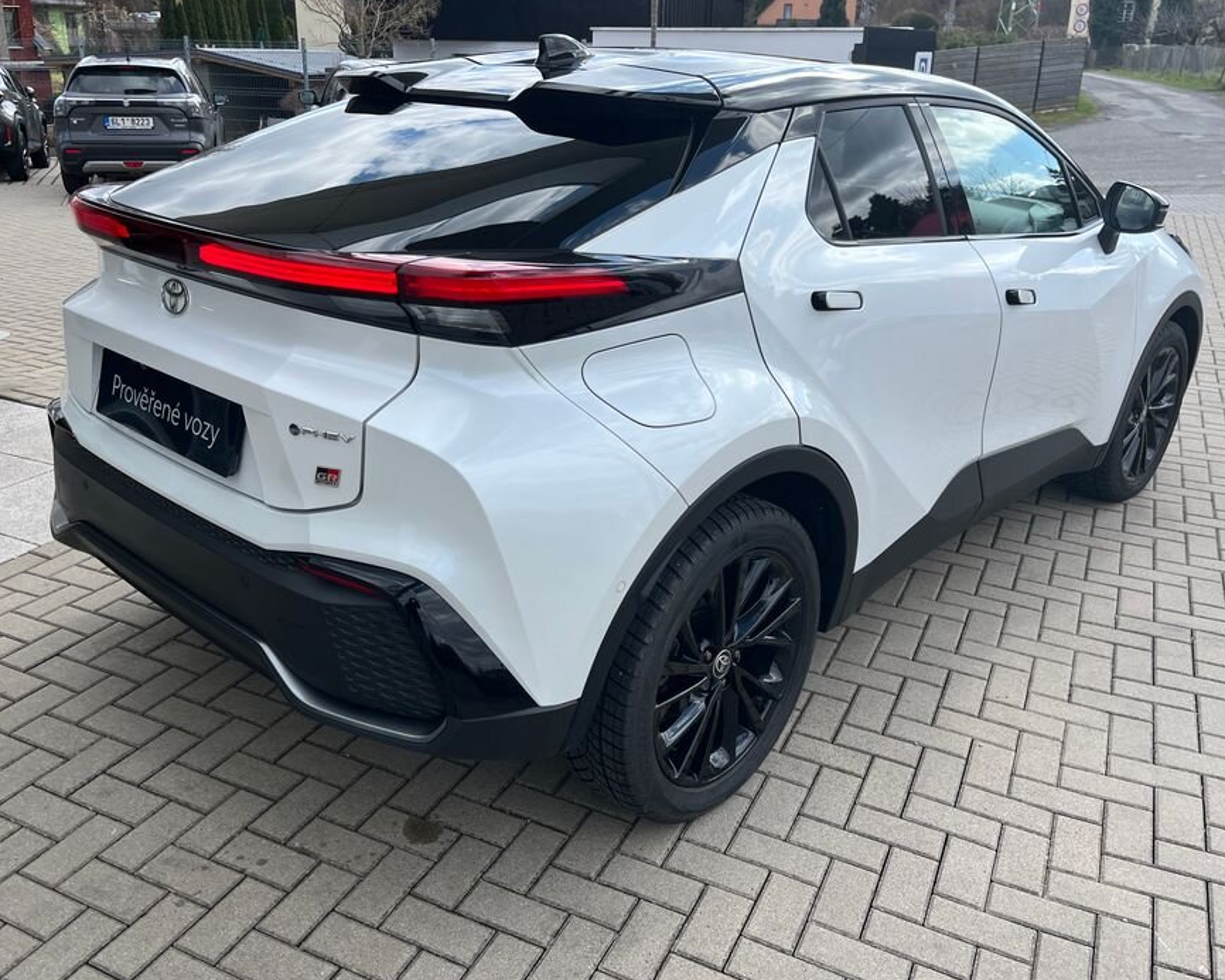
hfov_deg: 58.7
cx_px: 576
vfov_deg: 48.5
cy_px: 464
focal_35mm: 30
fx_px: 1088
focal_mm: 5.1
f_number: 1.6
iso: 50
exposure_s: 1/1992
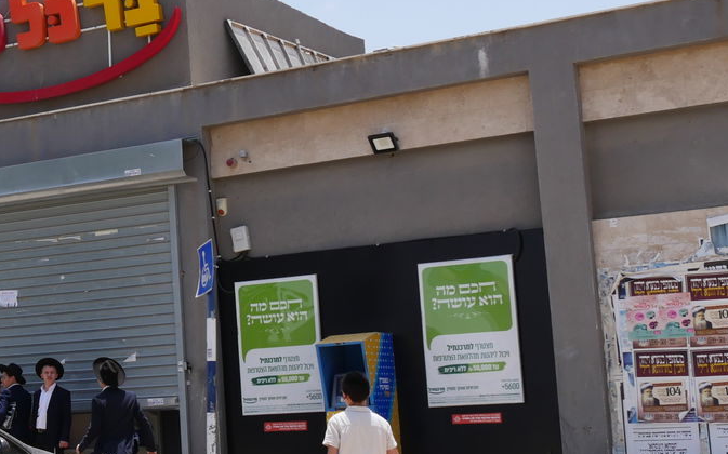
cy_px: 224
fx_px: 1487
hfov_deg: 25.9
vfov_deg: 17.4
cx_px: -25
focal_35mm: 75
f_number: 8
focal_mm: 17
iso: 200
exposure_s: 1/400
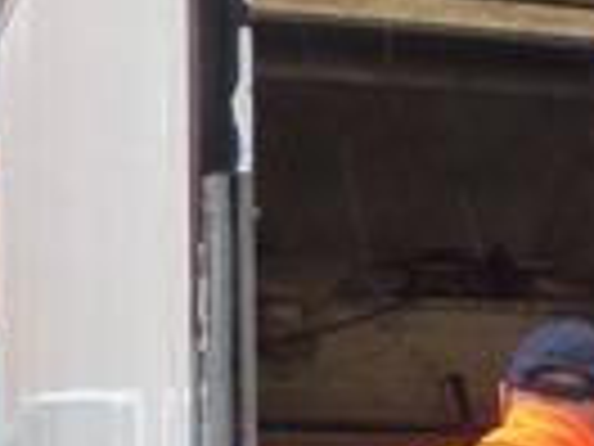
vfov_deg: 12.9
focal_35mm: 104
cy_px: 809
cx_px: 936
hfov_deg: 16.8
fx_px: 1785
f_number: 3.1
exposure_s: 1/90
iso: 80
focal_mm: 4.3
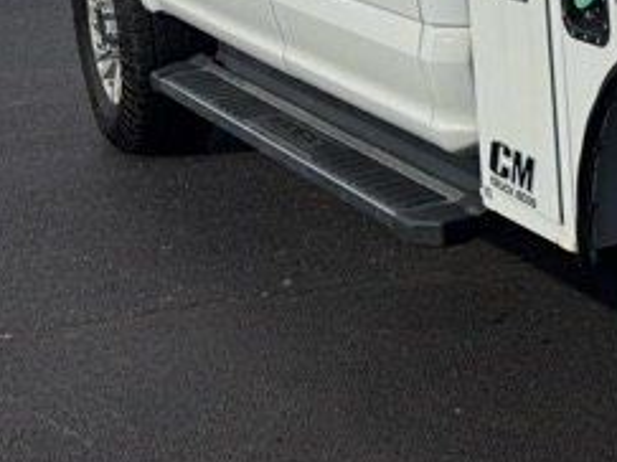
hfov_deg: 16.2
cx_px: 1130
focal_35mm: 101
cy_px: -36
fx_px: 1799
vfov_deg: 14.3
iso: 80
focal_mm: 6.76
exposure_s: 1/10309
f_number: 1.78
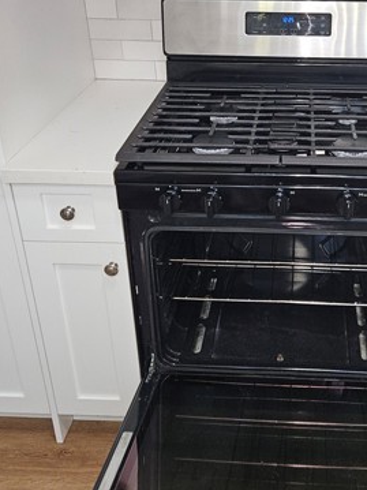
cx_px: 281
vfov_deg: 44.7
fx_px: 580
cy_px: 142
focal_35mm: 41
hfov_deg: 34.3
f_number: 1.8
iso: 100
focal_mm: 5.4
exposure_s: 1/40
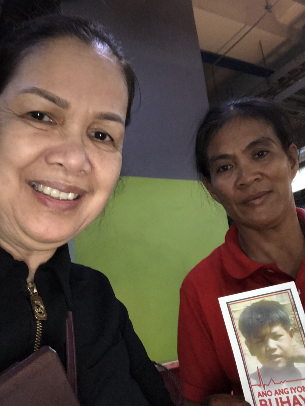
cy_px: 203
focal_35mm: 32
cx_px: 152
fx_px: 375
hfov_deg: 44.2
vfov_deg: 56.8
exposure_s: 1/20
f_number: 2.2
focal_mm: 2.87
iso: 320
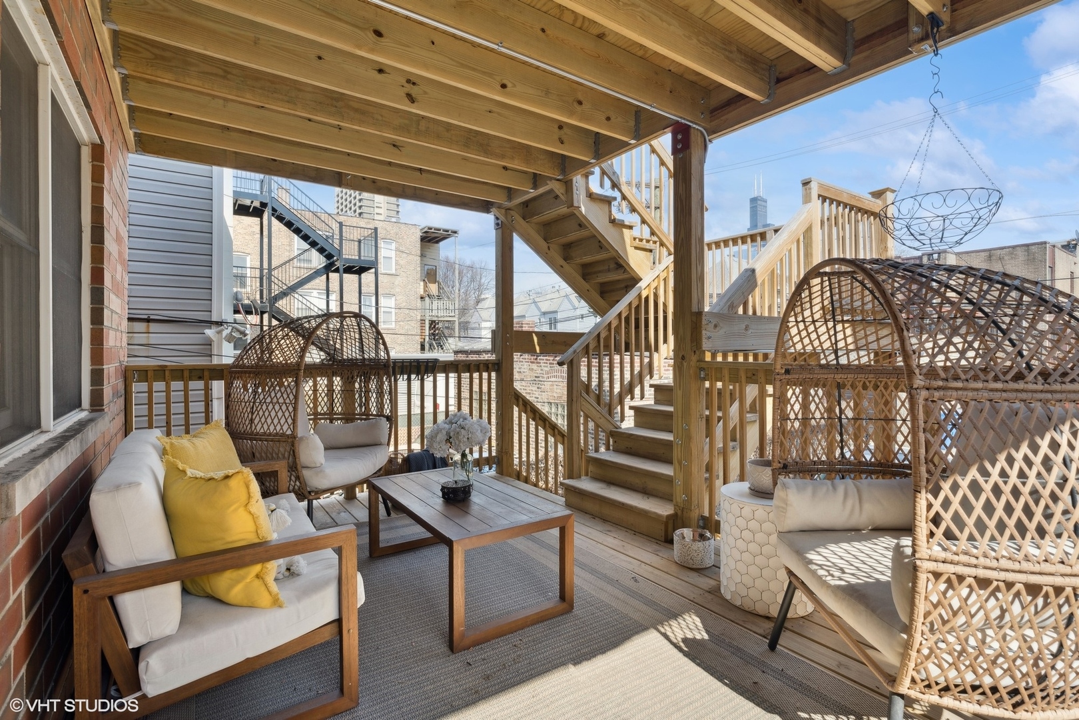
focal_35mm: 16
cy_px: 360
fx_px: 480
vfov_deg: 73.7
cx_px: 540
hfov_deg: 96.7
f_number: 8
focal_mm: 16
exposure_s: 1/400
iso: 320
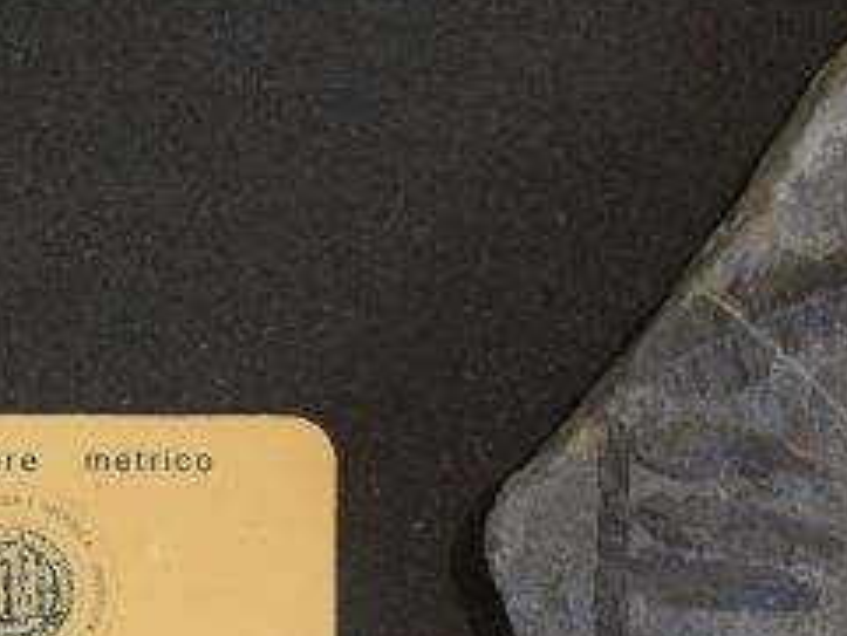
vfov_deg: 5.3
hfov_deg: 7.1
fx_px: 6830
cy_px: 517
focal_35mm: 279
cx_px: 548
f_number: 4.2
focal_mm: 18.7
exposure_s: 1/25
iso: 400
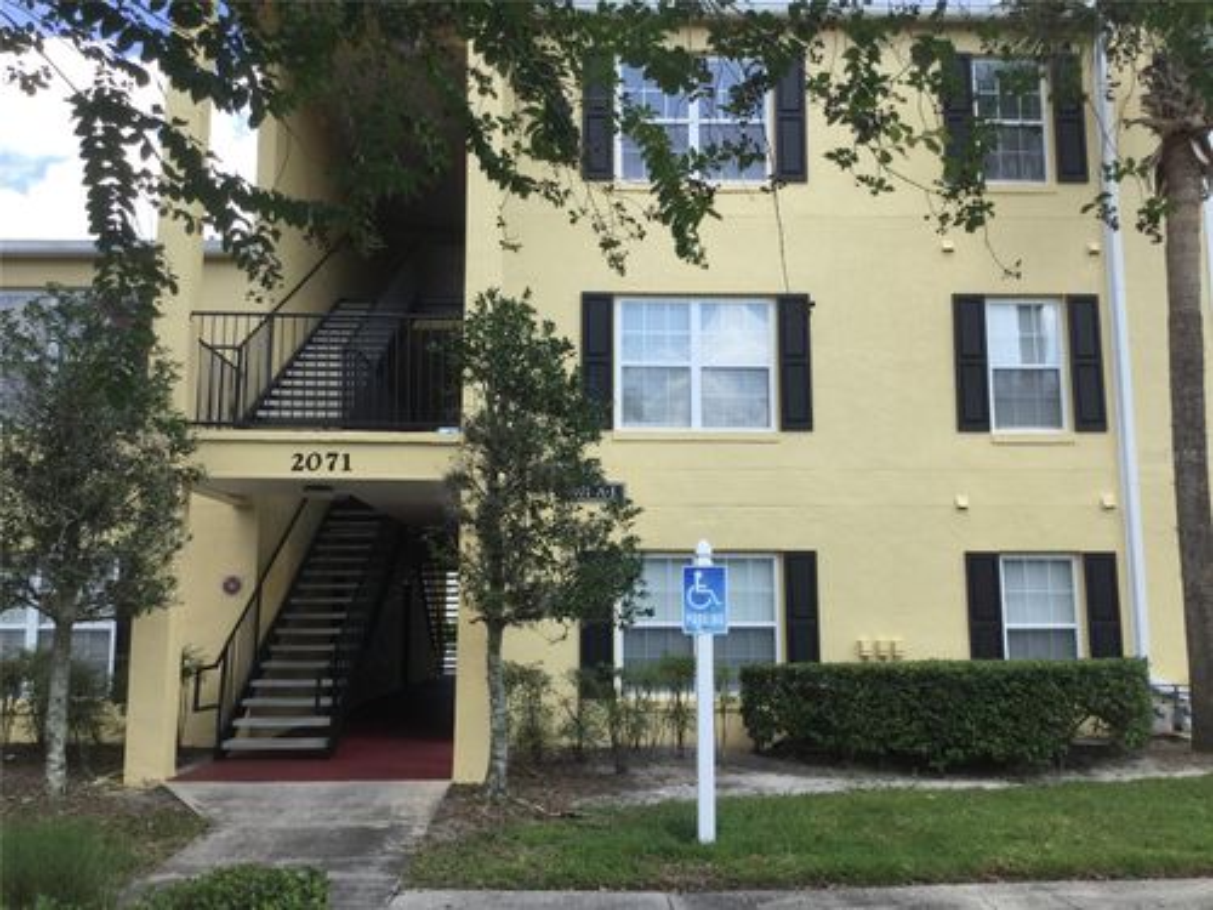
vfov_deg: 45.4
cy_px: 455
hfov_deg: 58.4
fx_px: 1086
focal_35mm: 31
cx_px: 606
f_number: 2.4
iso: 25
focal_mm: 3.3
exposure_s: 1/413
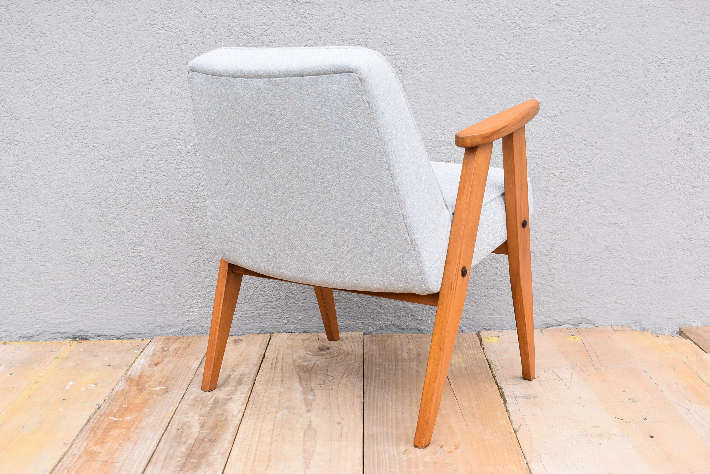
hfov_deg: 41.1
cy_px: 237
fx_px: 947
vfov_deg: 28.1
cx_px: 355
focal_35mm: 48
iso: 400
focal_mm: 32
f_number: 7.1
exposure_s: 1/125
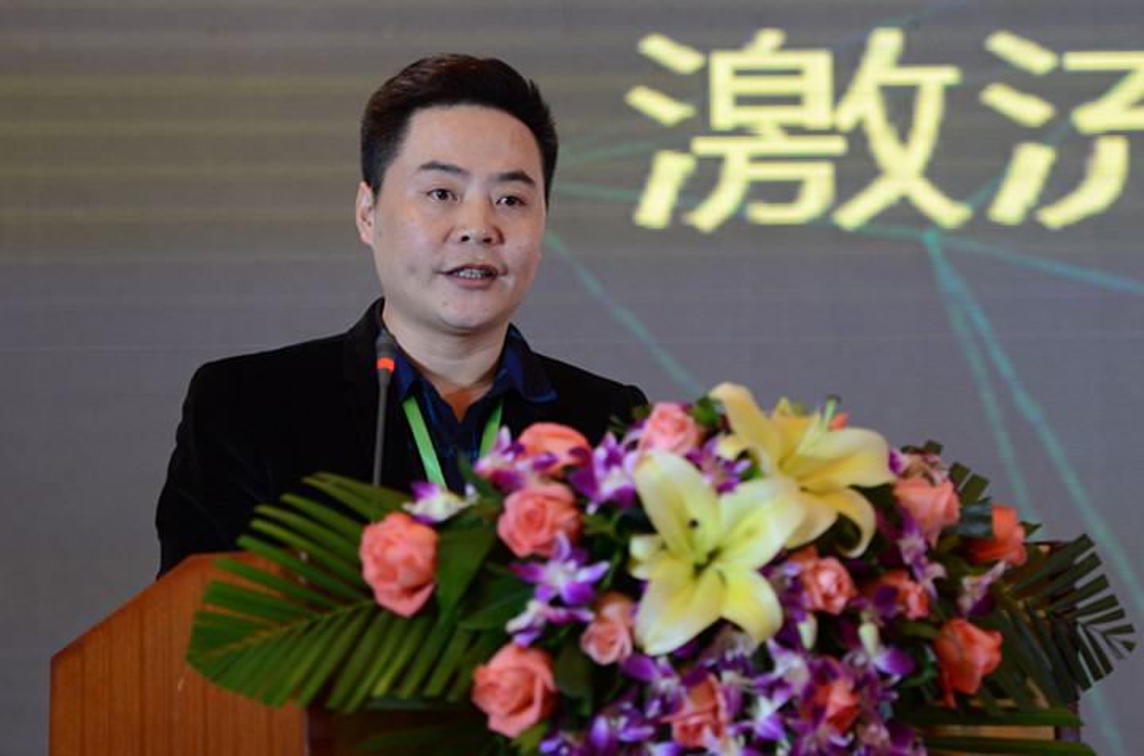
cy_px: 378
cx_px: 572
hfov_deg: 11.8
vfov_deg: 7.8
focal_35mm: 174
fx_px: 5515
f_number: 2.8
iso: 500
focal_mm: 116
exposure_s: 1/100
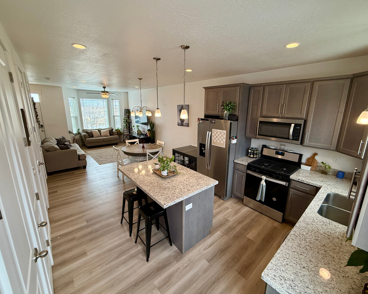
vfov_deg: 84.0
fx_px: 163
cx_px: 190
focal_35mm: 15
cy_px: 144
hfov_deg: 96.8
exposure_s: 1/120
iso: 160
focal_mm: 2.22
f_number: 2.2
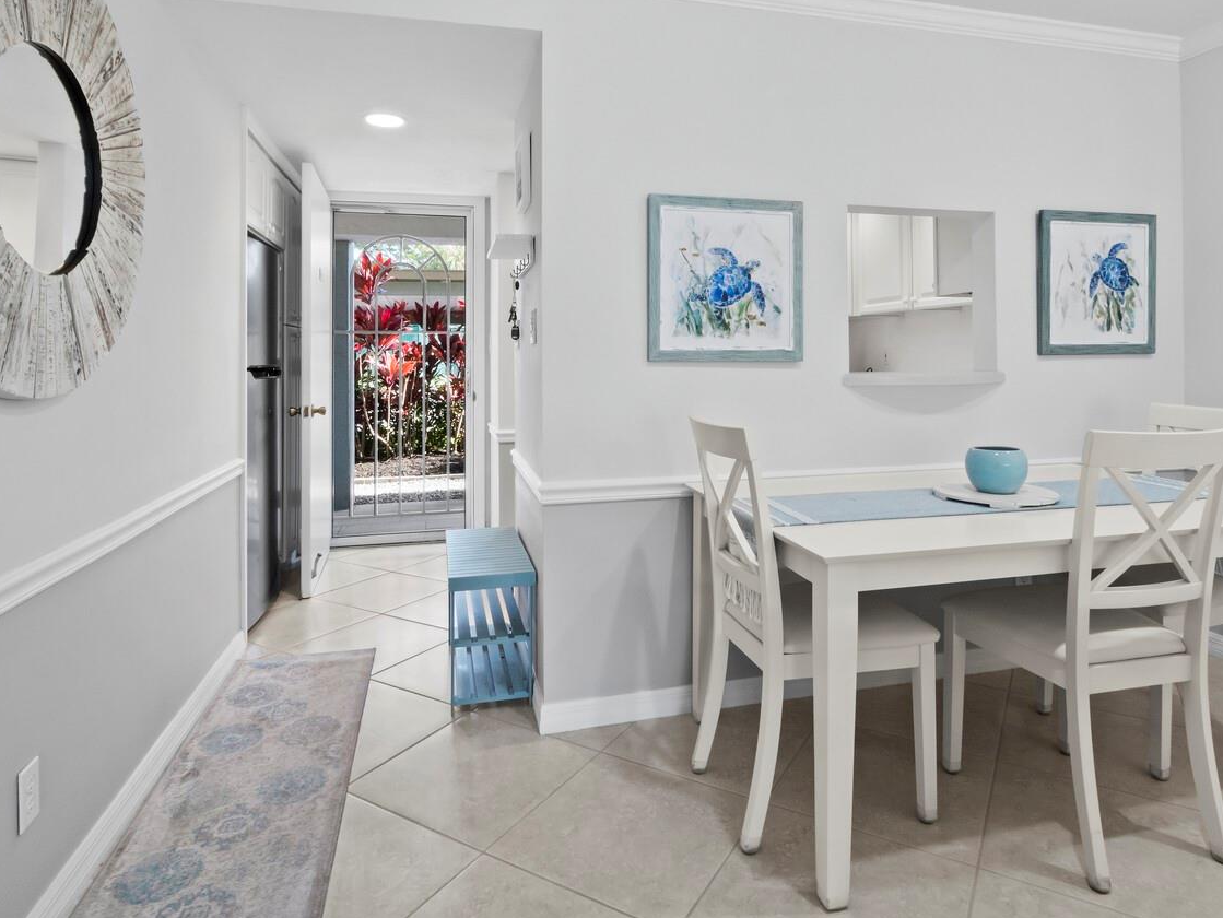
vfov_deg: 65.2
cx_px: 634
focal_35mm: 20
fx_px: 707
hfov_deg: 81.7
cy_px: 354
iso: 320
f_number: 14
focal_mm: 7
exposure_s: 1/1.25
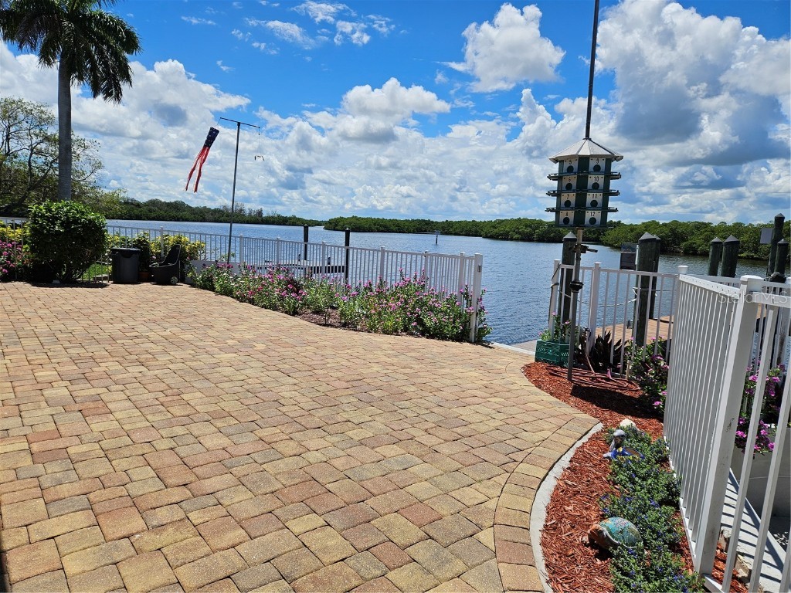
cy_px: 296
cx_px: 396
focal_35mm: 23
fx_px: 526
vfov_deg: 58.9
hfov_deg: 73.9
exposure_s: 1/3768
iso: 25
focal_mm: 5.4
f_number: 1.8
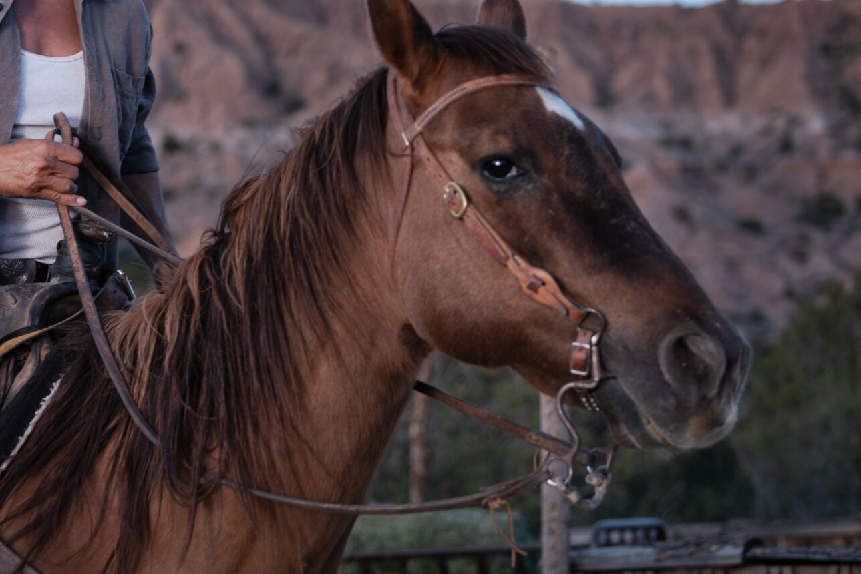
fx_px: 3325
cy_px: 258
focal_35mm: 139
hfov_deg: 14.6
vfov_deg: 9.9
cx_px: 102
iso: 800
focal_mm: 70
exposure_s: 1/320
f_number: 3.5
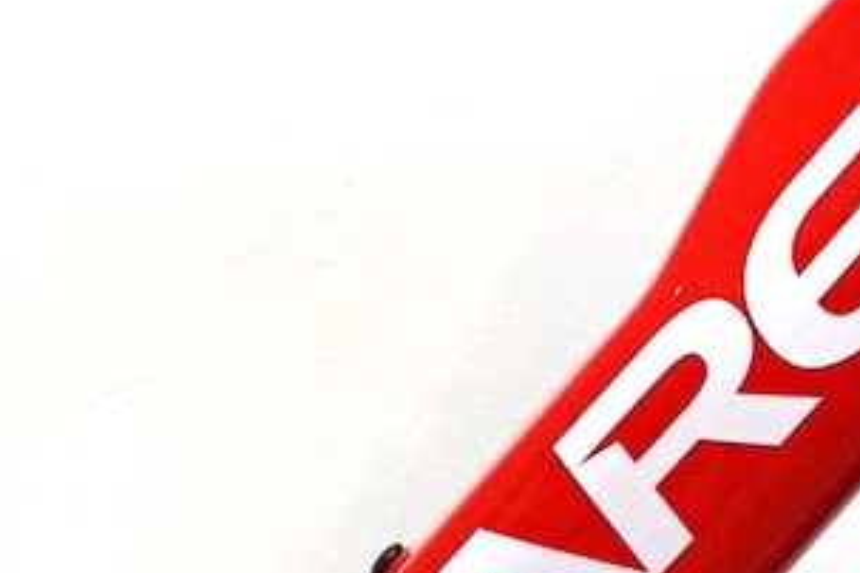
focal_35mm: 263
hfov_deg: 7.8
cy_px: 193
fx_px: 6282
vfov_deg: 5.2
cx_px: 26
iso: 1600
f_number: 4
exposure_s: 1/160
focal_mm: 38
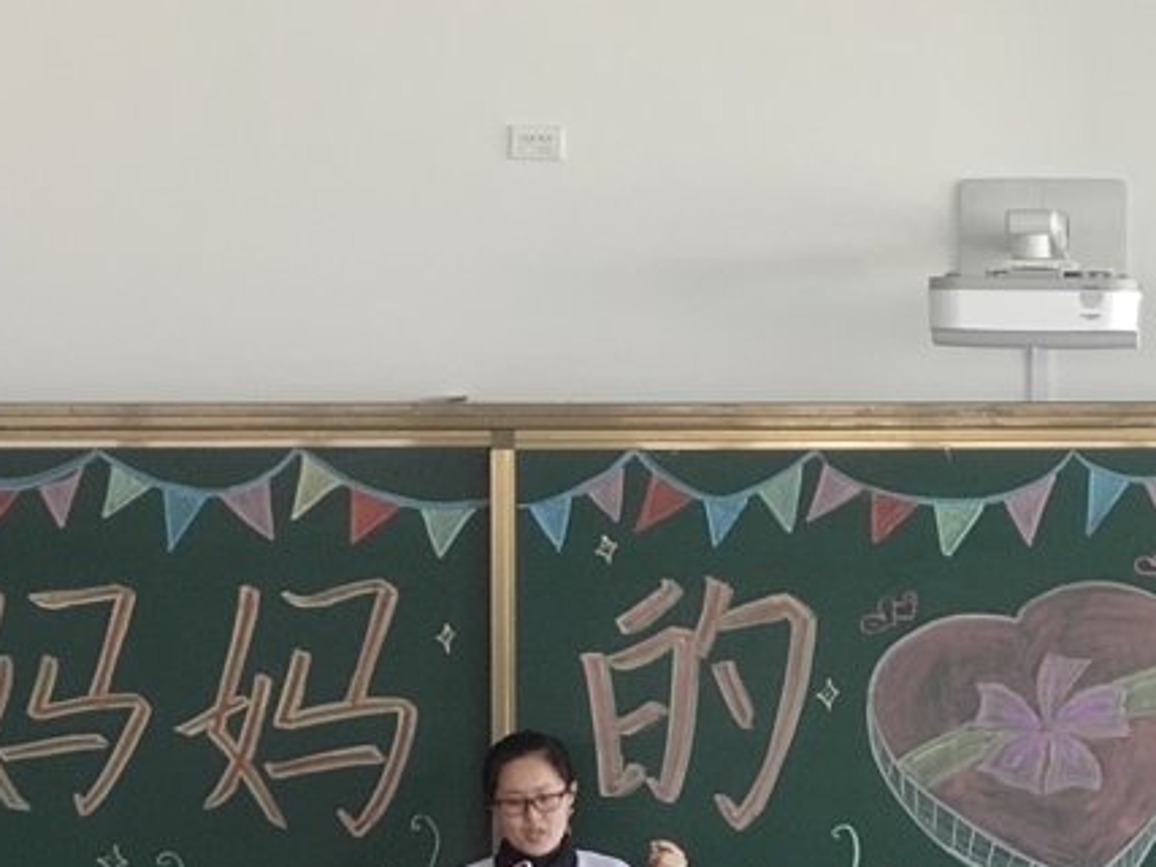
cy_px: 729
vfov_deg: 7.6
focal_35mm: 196
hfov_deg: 10.1
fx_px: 6544
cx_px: 556
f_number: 1.8
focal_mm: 4.35
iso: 150
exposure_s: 1/100
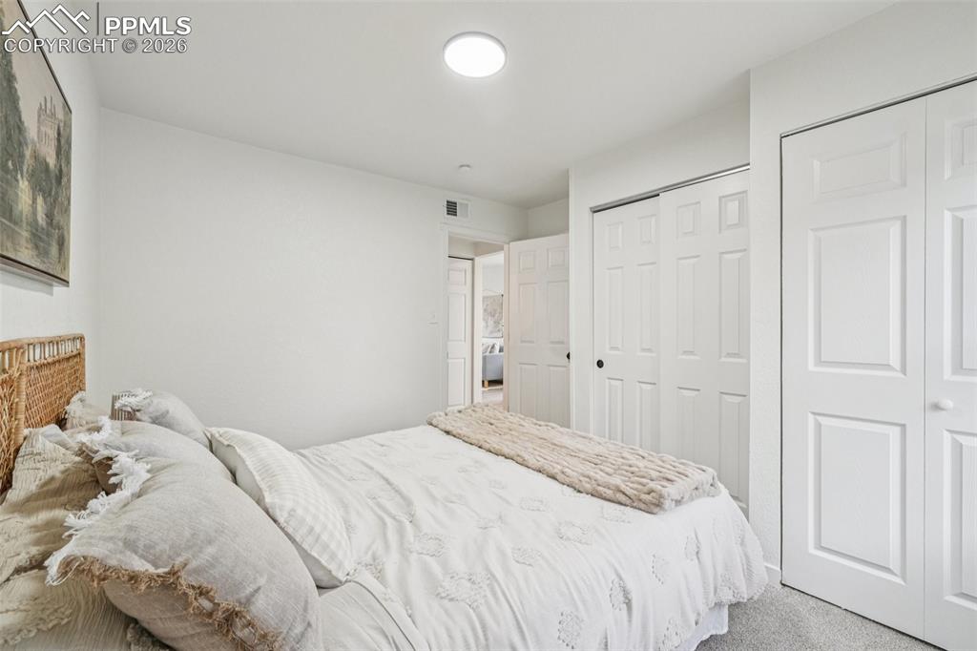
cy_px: 326
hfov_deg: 100.4
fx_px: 407
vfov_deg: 77.3
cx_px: 488
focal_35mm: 15
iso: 800
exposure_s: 1/6
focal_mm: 10
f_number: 8
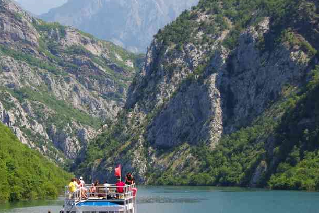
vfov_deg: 10.2
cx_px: 99
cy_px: 140
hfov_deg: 15.2
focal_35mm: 135
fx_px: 1195
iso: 200
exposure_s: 1/100
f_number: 9
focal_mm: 55
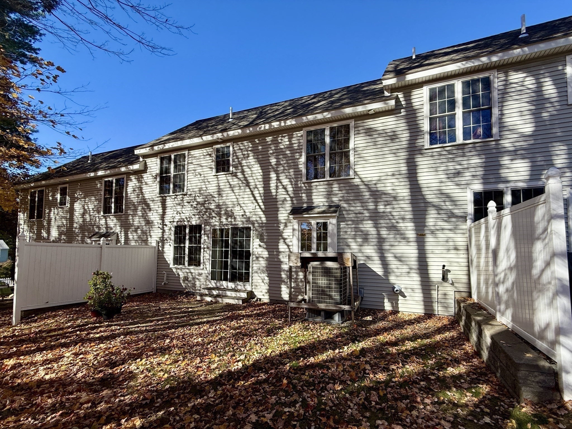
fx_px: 231
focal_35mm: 14
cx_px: 286
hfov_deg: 102.1
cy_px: 214
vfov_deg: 85.7
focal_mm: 2.22
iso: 50
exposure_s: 1/1068
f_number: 2.2
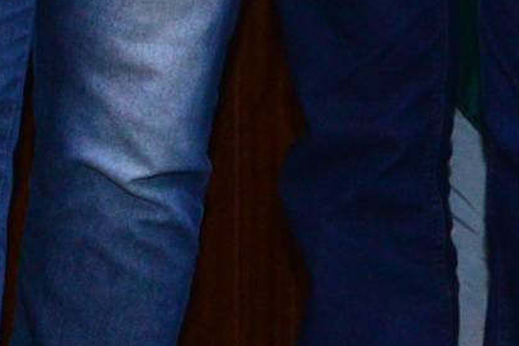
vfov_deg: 6.3
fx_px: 3069
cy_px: -355
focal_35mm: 213
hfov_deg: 9.6
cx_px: 14
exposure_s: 1/125
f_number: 4
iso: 2500
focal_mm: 29
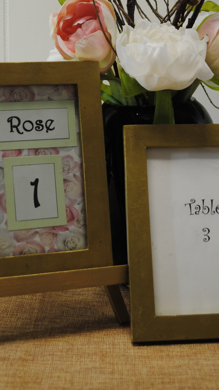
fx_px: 754
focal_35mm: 73
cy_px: 115
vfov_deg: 28.7
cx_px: 114
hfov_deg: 16.5
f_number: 4.5
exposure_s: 1/30
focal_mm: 30
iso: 320
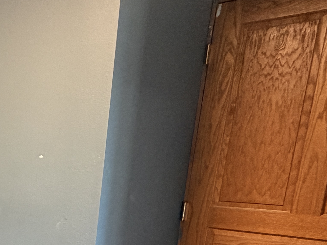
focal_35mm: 52
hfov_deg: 28.4
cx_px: -123
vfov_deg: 26.3
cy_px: 255
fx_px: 491
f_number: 2.2
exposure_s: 1/60
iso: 400
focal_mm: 2.22
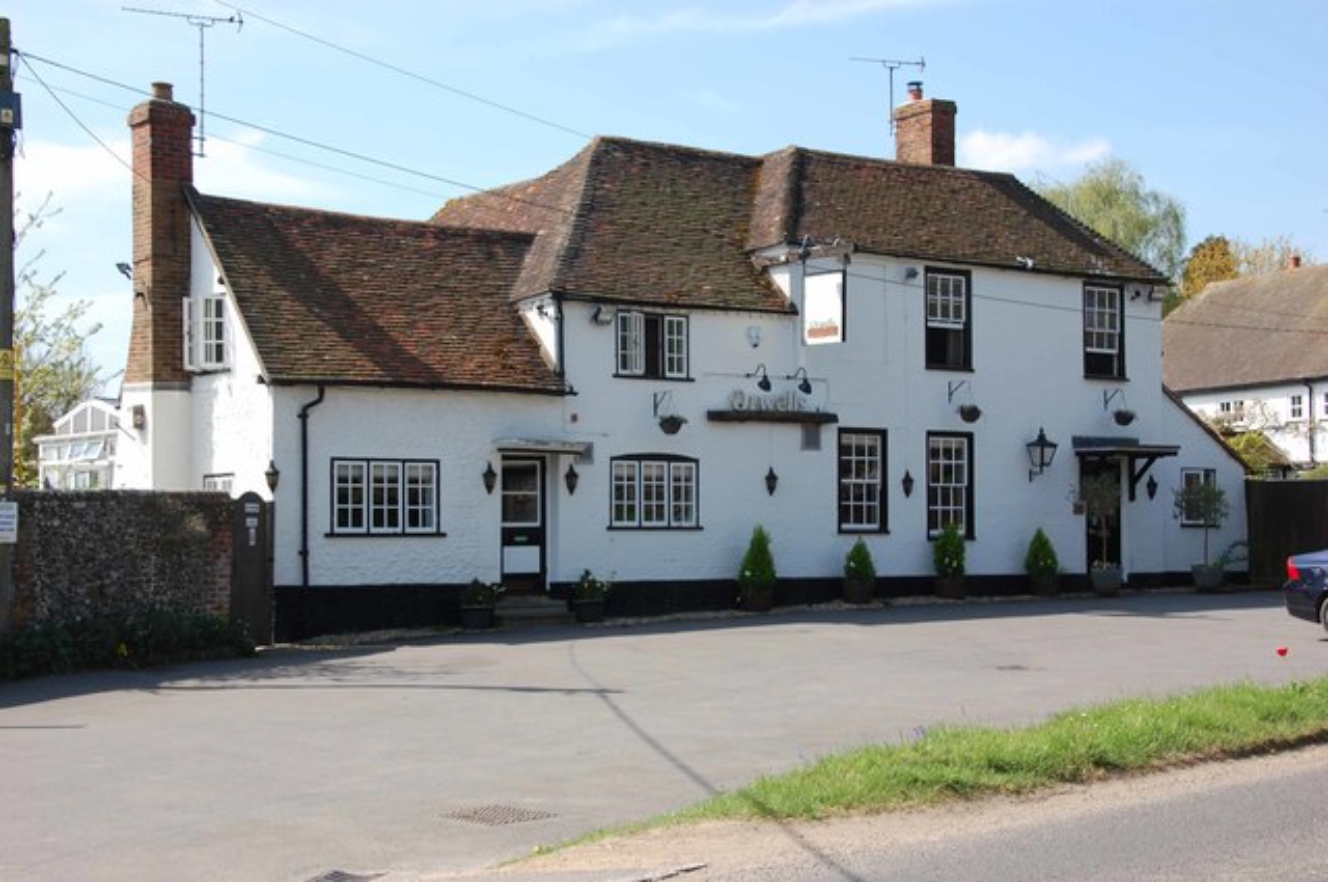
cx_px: 664
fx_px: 1934
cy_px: 441
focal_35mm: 52
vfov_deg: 25.7
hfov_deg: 37.9
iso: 200
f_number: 8
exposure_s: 1/250
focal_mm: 35
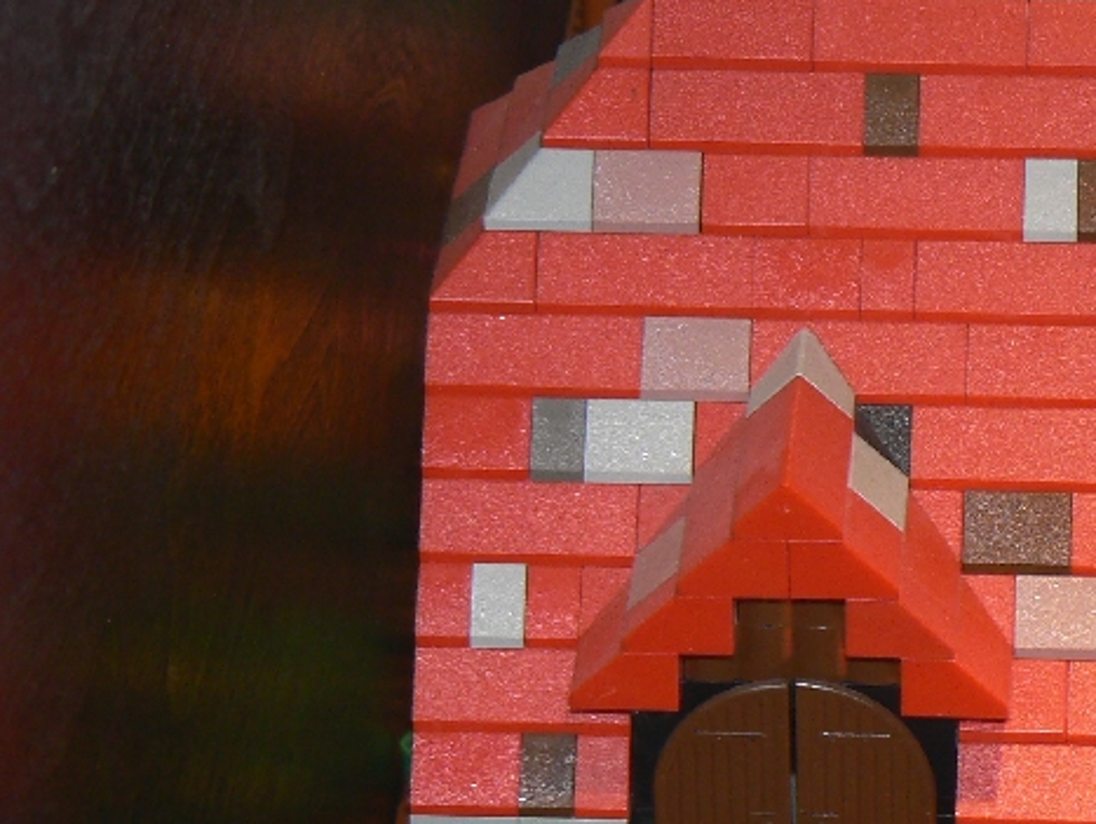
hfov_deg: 10.6
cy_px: 775
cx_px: 1148
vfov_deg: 8.1
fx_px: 5830
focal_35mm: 184
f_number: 3.2
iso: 100
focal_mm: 14
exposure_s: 1/30
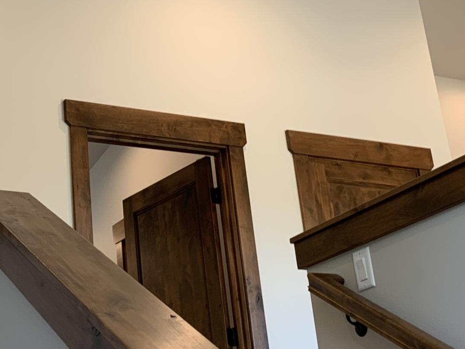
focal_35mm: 72
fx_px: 968
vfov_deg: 20.4
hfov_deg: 26.6
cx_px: 103
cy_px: 143
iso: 64
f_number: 1.8
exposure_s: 1/60
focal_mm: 4.25
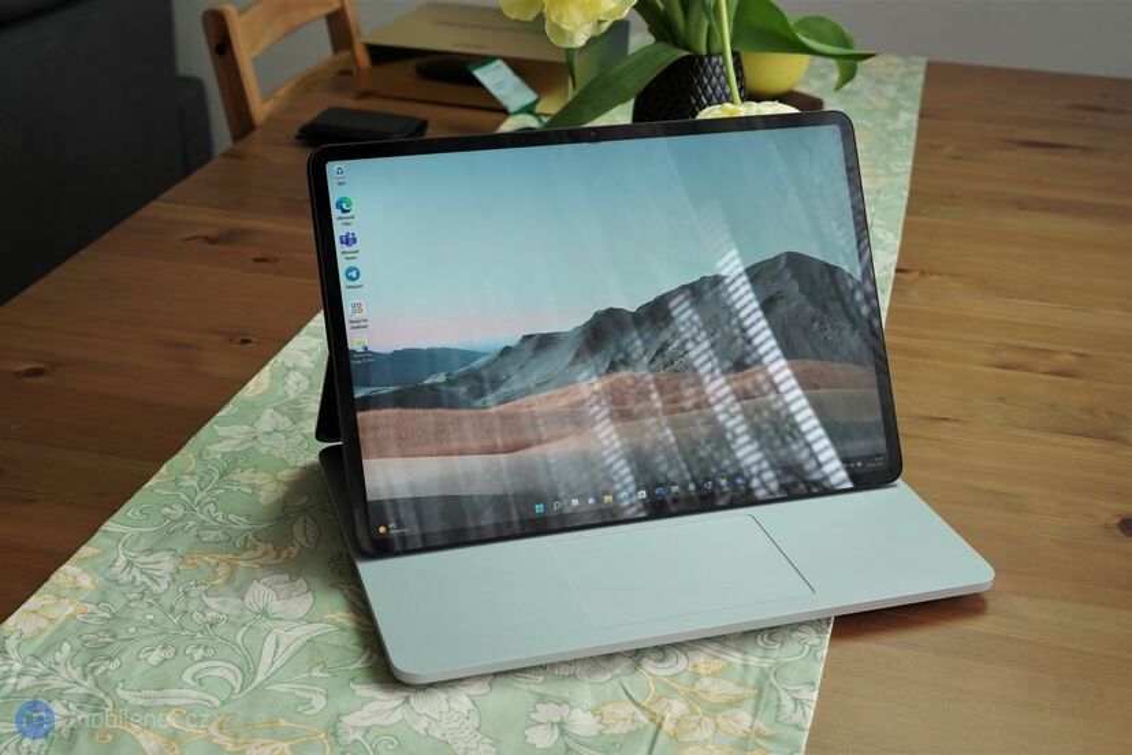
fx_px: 1289
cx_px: 566
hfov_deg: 47.4
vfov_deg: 32.6
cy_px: 378
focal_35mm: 41
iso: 800
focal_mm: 41
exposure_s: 1/160
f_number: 7.1
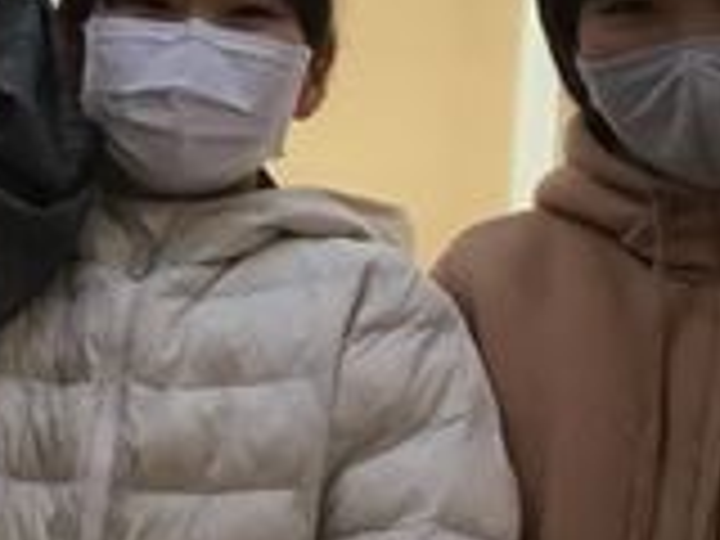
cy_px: 194
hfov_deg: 16.3
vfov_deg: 12.8
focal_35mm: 116
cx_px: -158
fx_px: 2413
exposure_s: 1/40
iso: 25
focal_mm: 3.3
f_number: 2.4
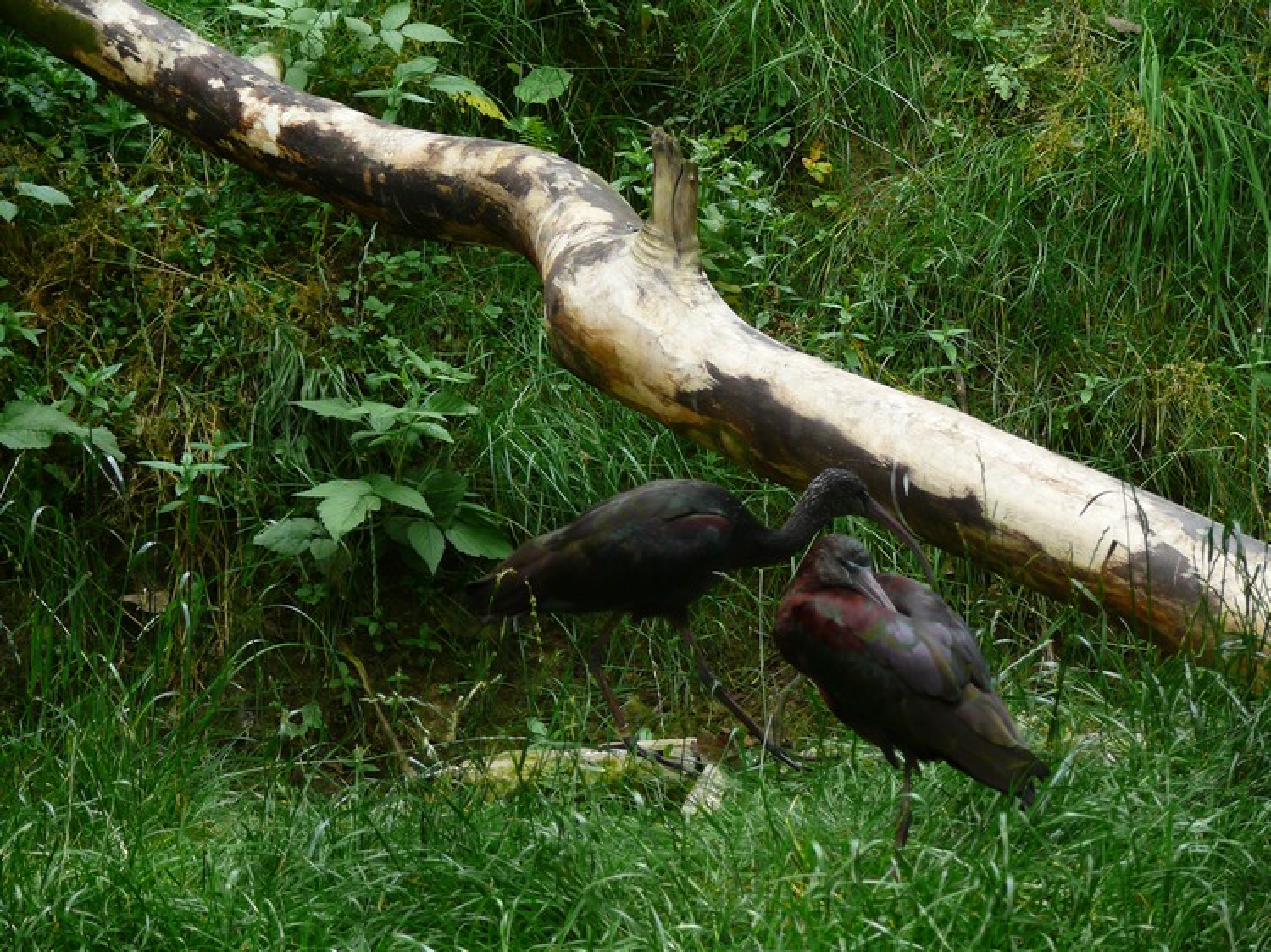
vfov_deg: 9.9
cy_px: 476
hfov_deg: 13.2
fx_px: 5506
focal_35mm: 150
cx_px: 636
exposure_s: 1/100
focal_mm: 31.7
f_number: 3.6
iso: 200
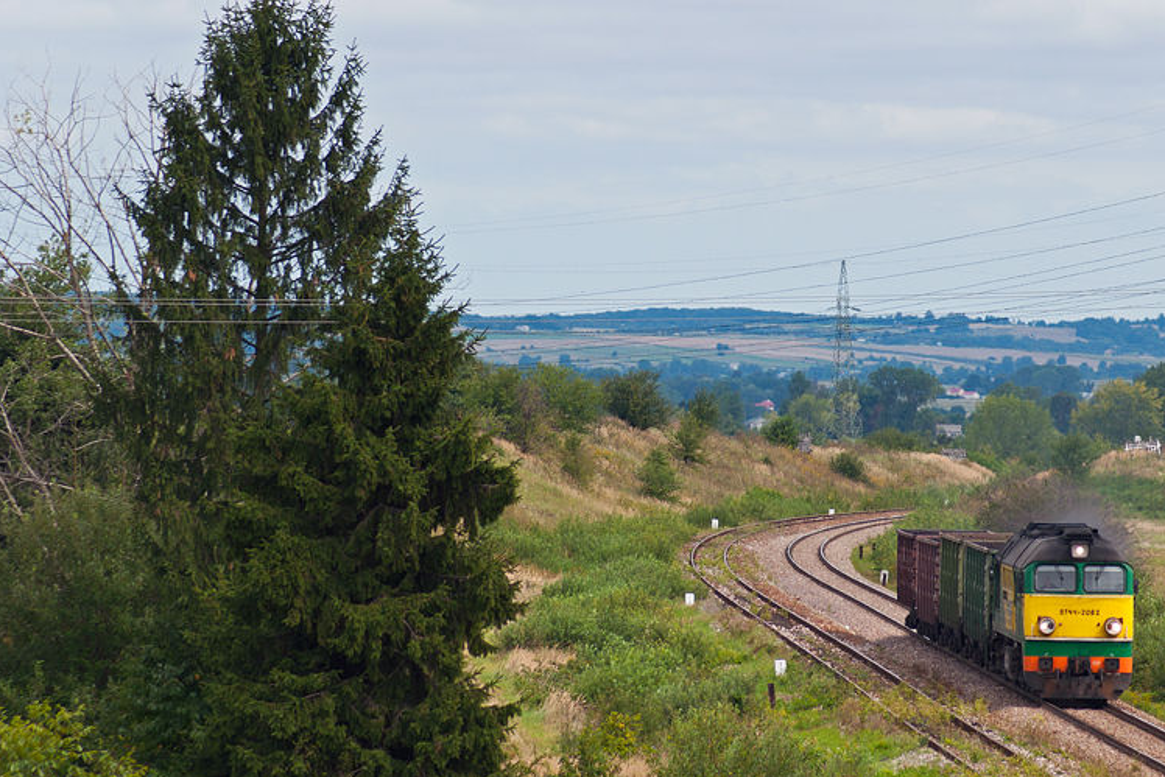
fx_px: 9635
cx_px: 643
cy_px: 420
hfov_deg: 6.9
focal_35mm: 298
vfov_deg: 4.6
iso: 200
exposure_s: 1/500
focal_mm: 145
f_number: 8
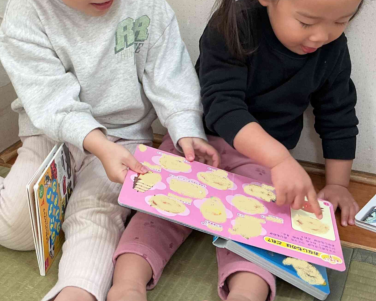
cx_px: 165
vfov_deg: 26.9
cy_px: 88
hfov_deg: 33.5
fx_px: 623
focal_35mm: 56
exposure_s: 1/50
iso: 50
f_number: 1.8
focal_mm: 3
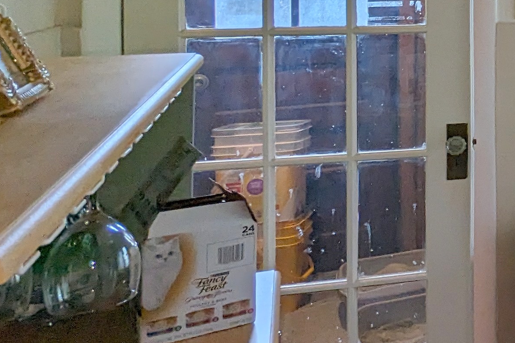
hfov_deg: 23.6
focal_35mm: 57
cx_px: 861
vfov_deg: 22.5
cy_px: -32
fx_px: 815
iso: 116
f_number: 2.2
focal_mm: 2.35
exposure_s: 1/120
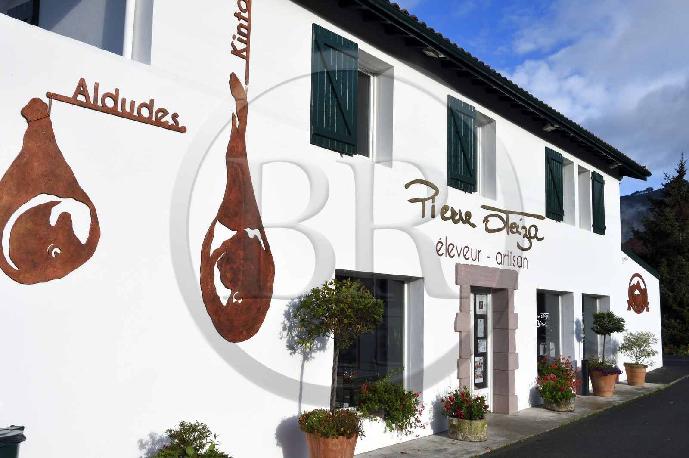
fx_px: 688
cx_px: 344
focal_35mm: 36
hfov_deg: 53.2
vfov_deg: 36.8
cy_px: 229
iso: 400
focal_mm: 36
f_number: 22
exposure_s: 1/250
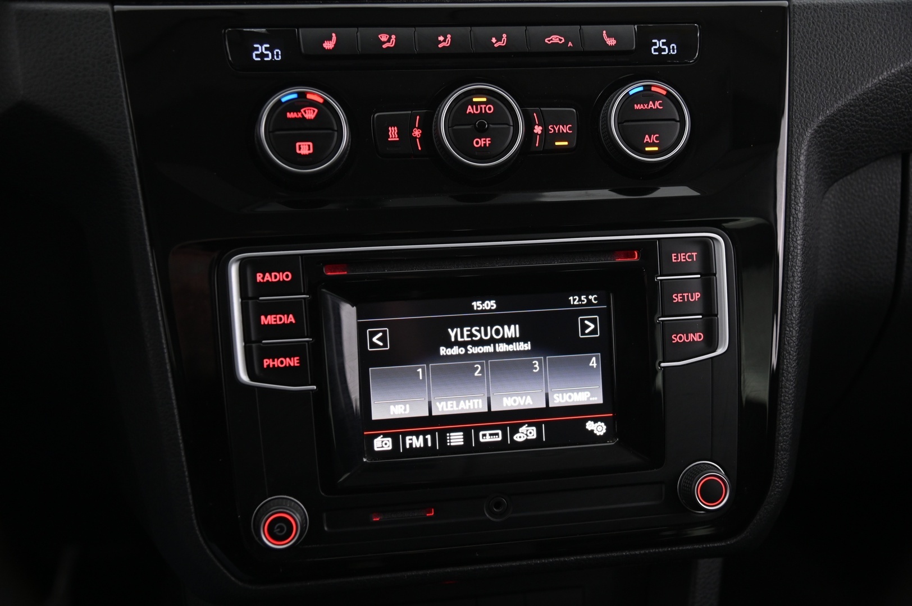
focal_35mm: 44
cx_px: 456
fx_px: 1114
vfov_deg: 30.5
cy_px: 303
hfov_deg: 44.5
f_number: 4
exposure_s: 1/15
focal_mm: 44
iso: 2000
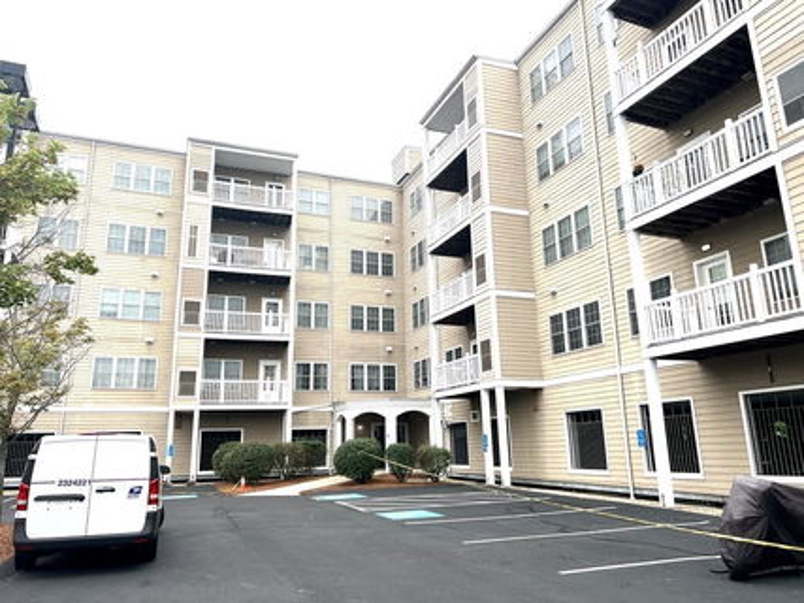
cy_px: 302
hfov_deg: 67.3
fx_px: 604
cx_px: 402
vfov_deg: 53.0
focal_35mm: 26
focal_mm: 5.7
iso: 50
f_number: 1.5
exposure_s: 1/397
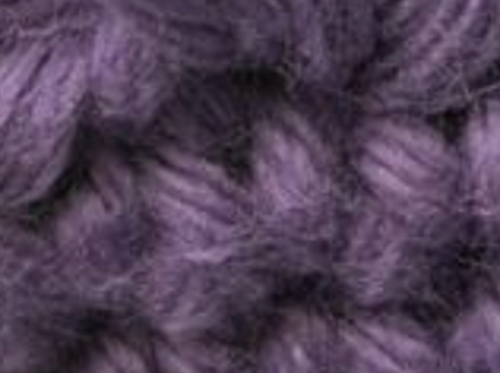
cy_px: -291
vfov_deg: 9.1
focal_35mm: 156
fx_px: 2250
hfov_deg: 12.5
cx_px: 535
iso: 50
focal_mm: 2.22
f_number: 2.2
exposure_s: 1/99
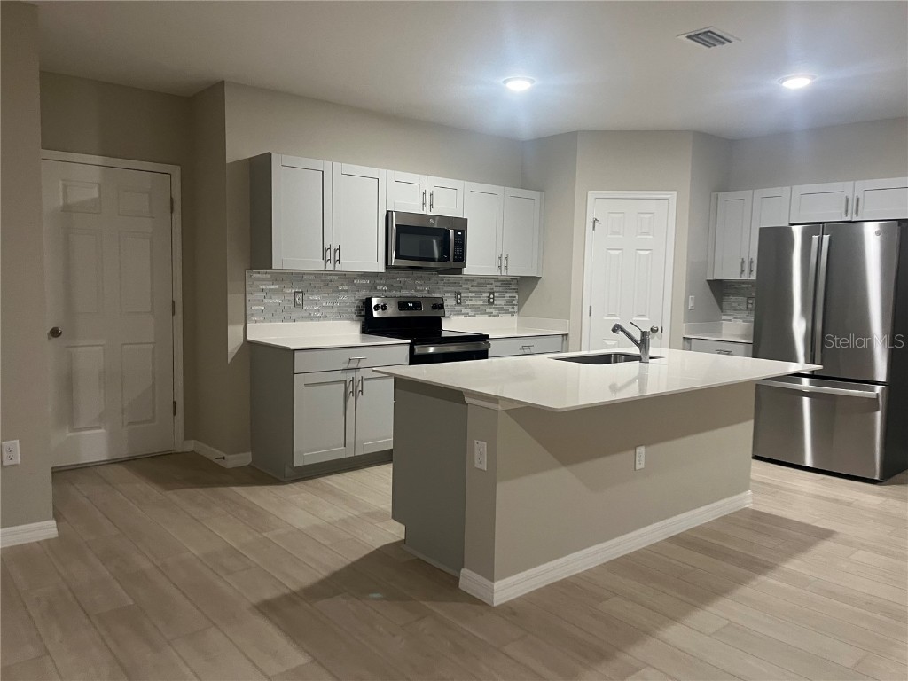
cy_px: 340
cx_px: 454
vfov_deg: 53.1
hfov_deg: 67.3
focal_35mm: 26
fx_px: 682
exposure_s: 1/60
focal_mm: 5.1
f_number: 1.6
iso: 250
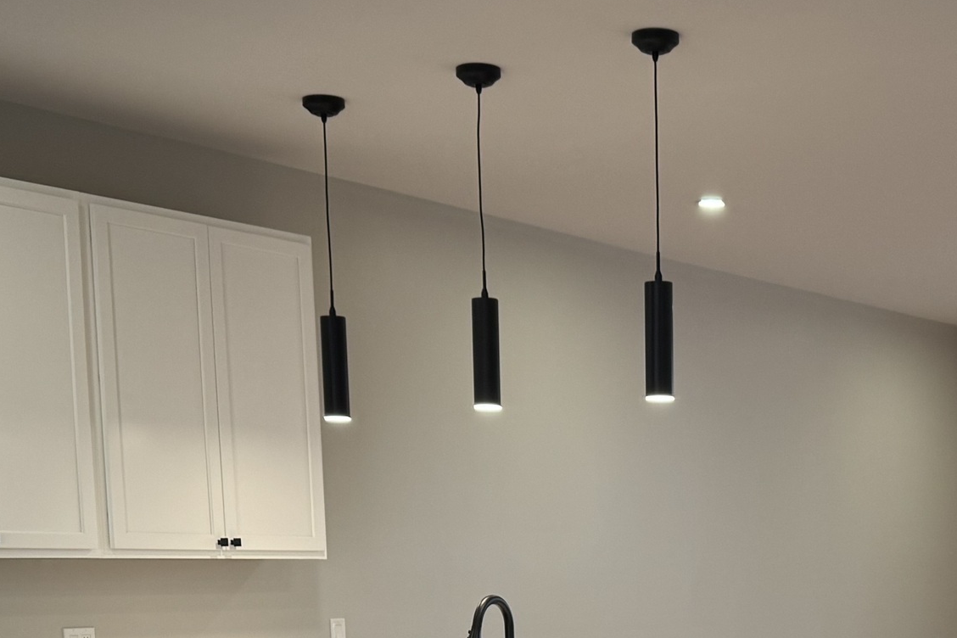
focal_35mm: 68
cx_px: 730
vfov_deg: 18.7
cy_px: 802
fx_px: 1808
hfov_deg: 29.2
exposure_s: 1/120
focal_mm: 6.76
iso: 125
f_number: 1.78
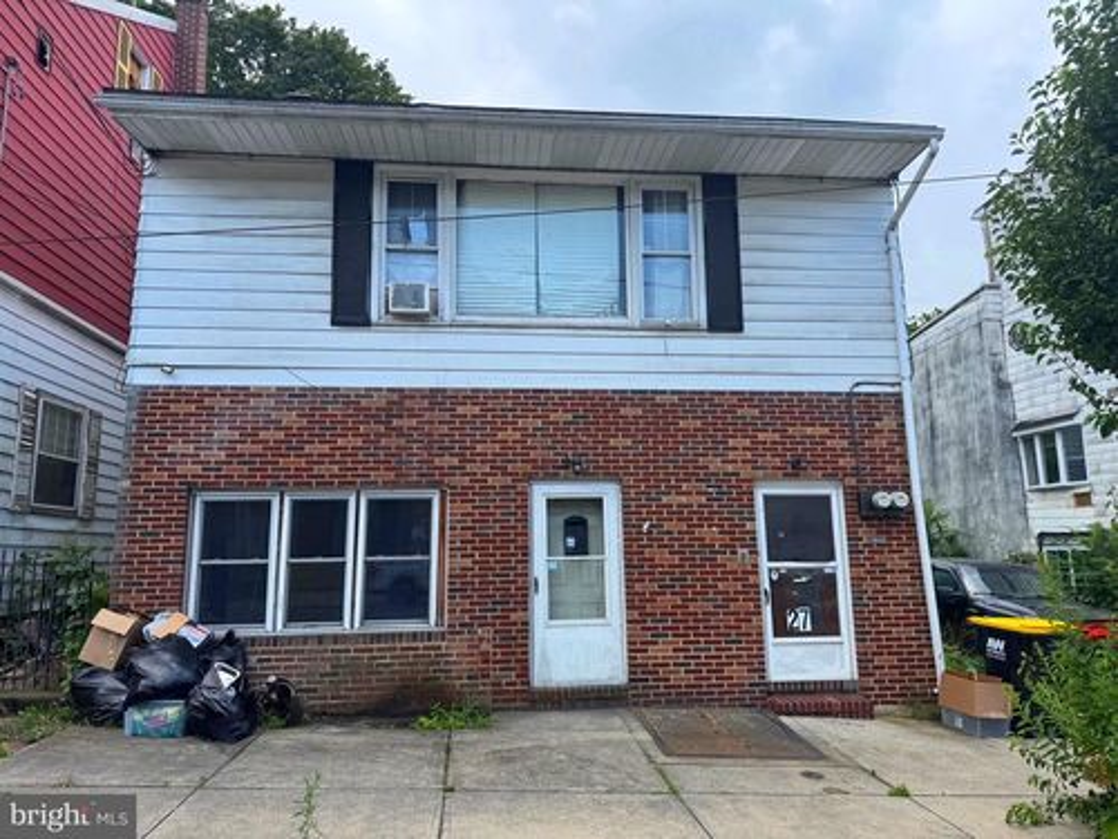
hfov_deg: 71.6
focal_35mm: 24
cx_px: 559
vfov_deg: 56.8
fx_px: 775
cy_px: 420
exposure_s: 1/1425
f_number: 1.78
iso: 80
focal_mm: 6.76
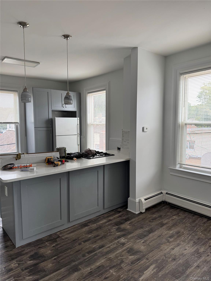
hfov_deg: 56.8
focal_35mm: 24
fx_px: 195
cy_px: 140
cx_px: 106
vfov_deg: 71.6
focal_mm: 6.76
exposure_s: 1/121
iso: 100
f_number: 1.78
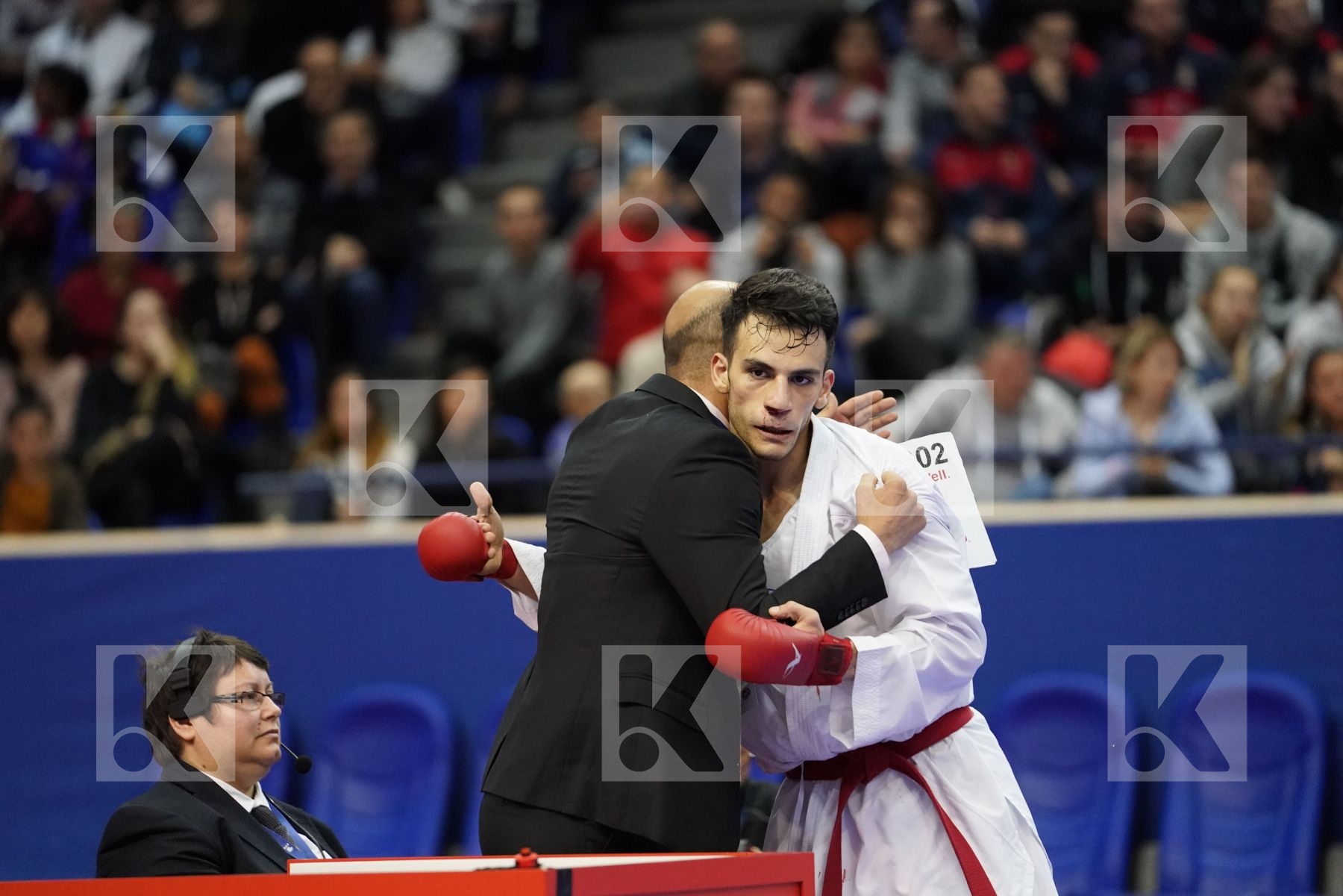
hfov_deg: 10.3
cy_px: 448
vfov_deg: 6.9
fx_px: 7461
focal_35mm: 200
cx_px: 672
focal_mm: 200
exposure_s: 1/1000
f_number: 2.8
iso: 6400
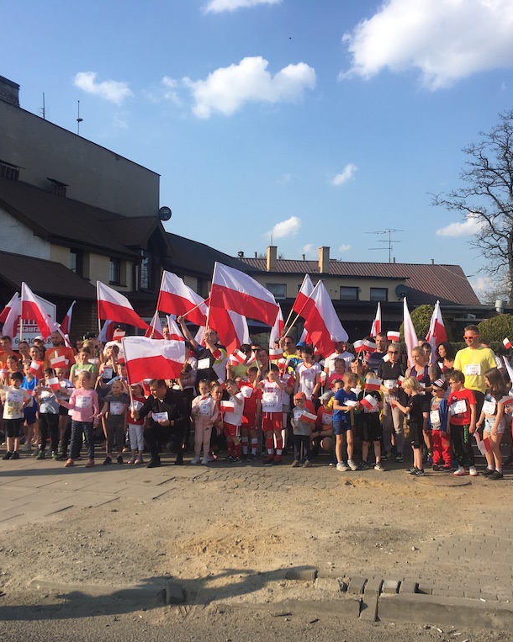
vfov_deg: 47.9
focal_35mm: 38
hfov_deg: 39.1
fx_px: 721
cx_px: 294
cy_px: 321
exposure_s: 1/1183
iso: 25
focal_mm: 4.15
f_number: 2.2
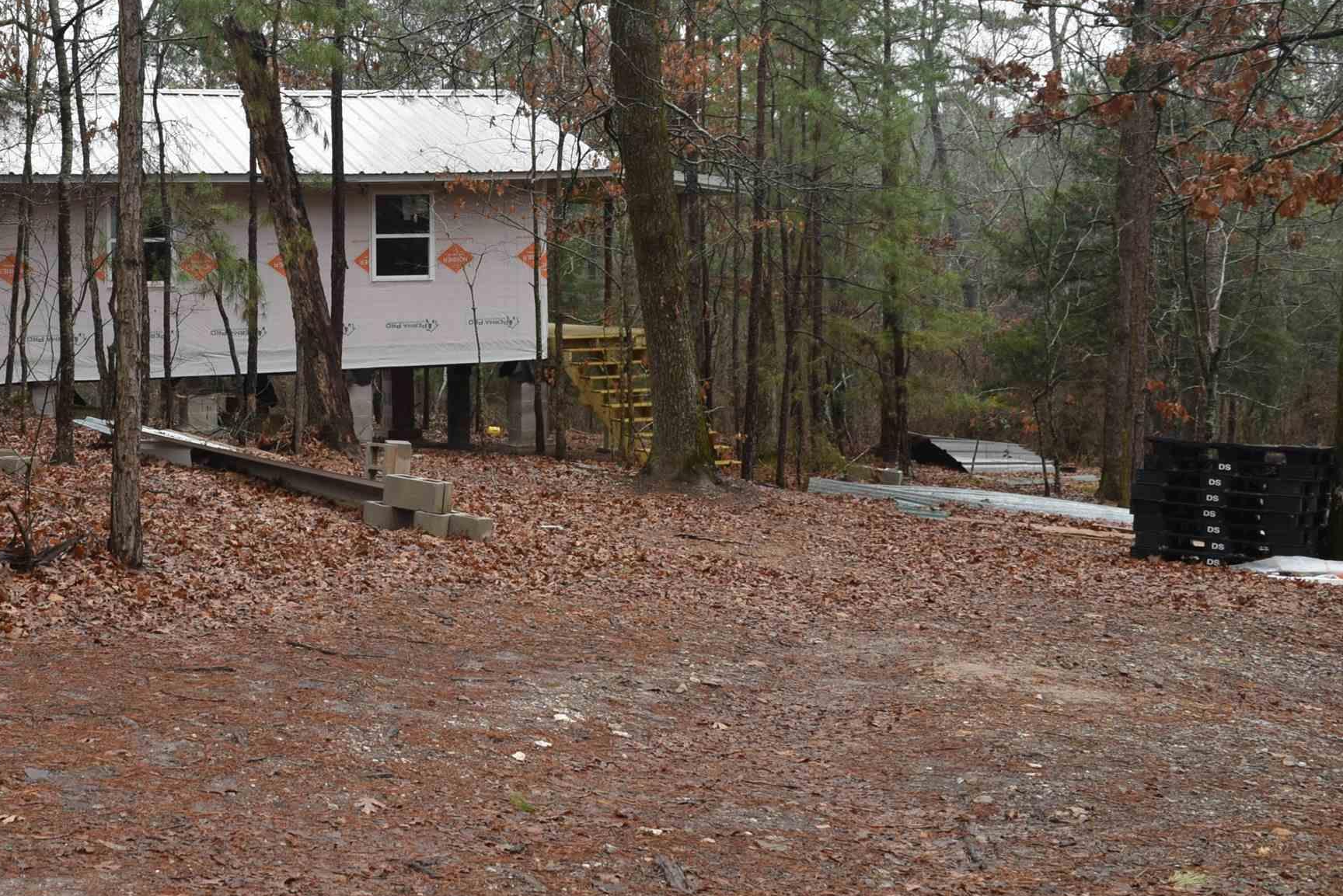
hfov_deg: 39.0
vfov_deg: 27.9
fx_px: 1791
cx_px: 211
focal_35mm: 48
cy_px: 307
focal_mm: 18
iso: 400
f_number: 6.3
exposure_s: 1/125
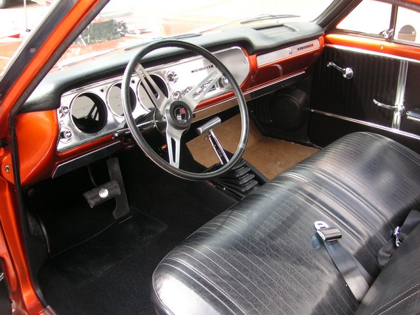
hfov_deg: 50.1
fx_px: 449
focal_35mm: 37
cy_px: 158
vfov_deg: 38.7
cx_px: 210
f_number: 2.8
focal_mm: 6.1
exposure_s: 1/90
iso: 50
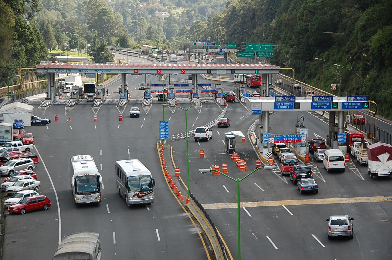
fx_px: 1224
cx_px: 196
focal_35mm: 112
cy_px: 130
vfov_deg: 12.2
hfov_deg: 18.2
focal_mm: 75
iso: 400
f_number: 5.3
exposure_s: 1/400
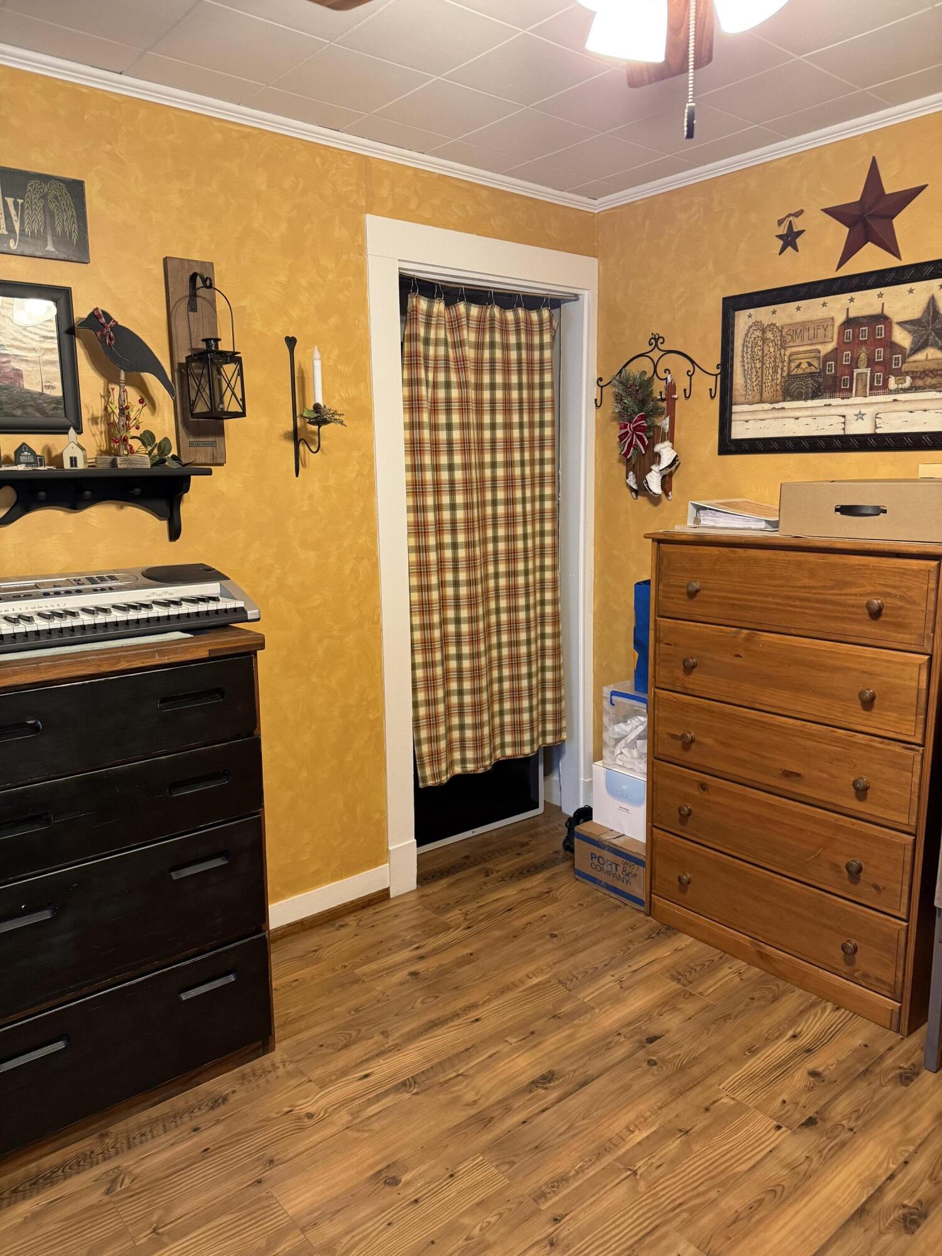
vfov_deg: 71.6
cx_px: 471
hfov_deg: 56.8
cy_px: 628
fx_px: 871
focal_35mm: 24
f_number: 1.78
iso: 320
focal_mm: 6.76
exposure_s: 1/60
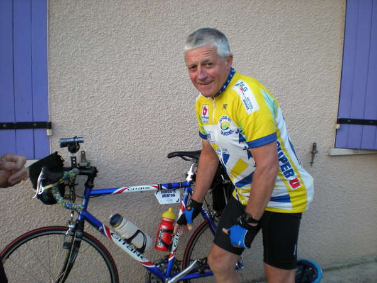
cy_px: 142
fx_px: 414
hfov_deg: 49.0
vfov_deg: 37.7
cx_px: 188
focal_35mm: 38
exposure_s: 1/65.2
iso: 83
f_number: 3.1
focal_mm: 6.3
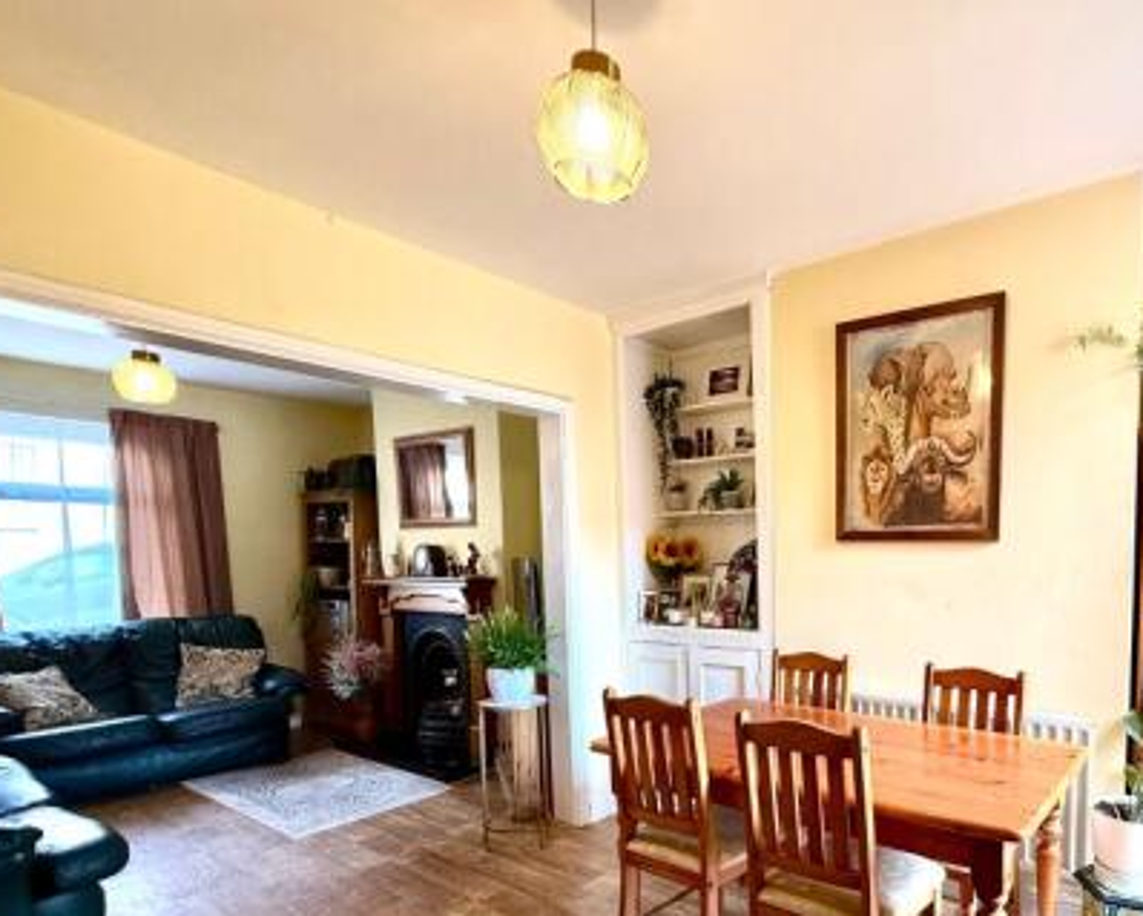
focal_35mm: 20
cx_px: 800
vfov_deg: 66.5
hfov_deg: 76.6
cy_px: 604
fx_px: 677
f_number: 2.2
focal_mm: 2.22
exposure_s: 1/99
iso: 250
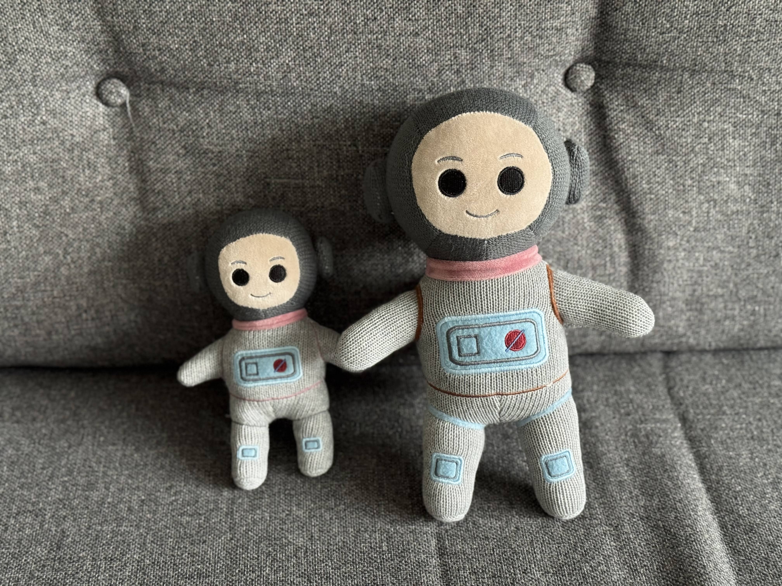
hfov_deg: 39.7
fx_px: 1084
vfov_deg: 30.3
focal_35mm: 48
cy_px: 293
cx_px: 391
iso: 250
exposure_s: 1/46
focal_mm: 6.76
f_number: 1.78
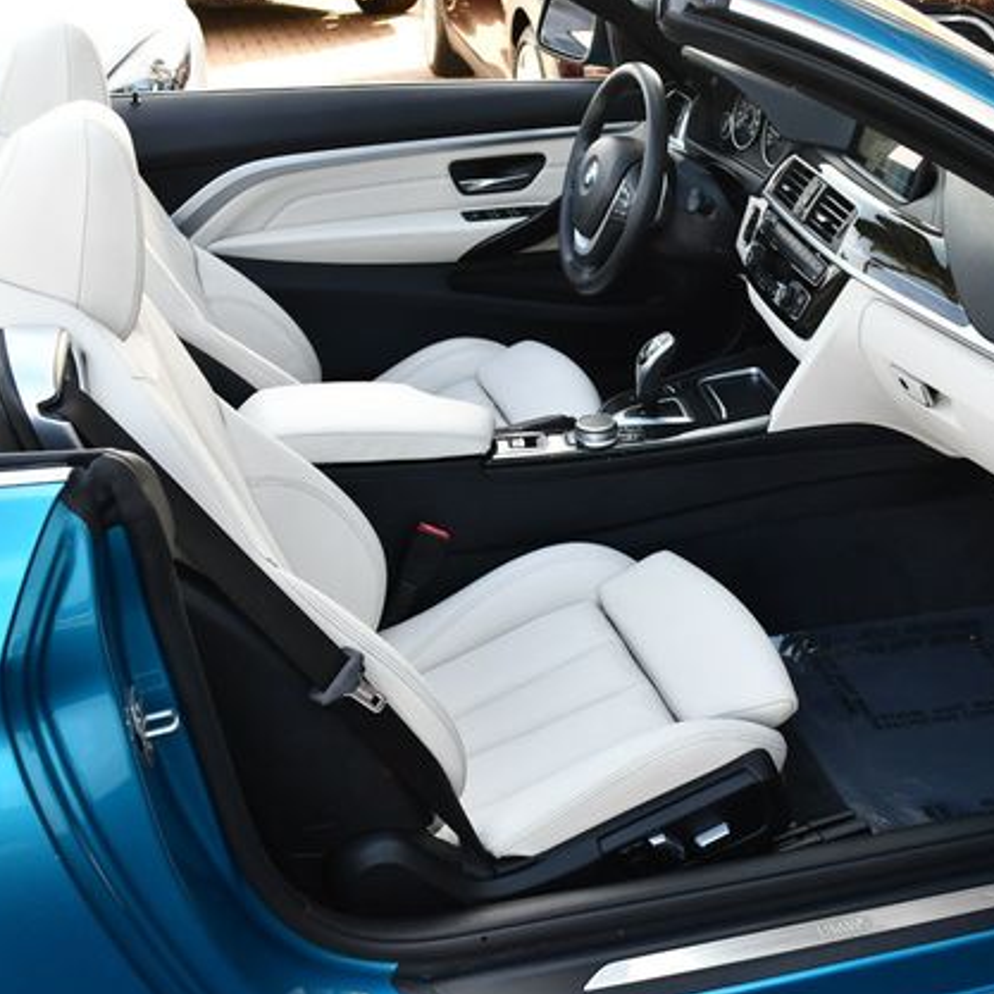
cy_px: 496
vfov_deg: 36.1
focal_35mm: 47
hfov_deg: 36.1
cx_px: 512
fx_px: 1527
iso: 400
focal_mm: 18
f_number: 4.5
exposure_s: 1/250
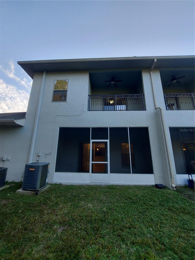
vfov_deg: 106.2
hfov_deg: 89.9
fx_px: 98
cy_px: 130
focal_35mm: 13
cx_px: 98
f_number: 2.2
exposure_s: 1/100
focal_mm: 1.74
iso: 64
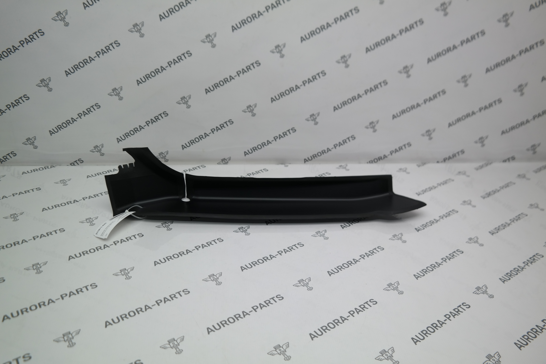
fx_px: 500
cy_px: 182
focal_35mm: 33
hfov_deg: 57.2
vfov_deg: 40.0
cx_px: 273
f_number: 4
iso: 100
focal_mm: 22
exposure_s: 1/80
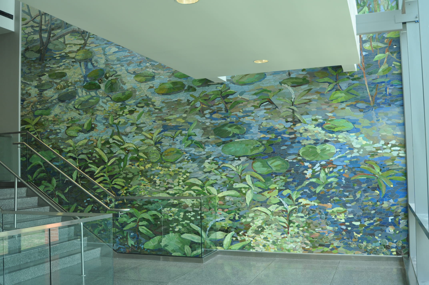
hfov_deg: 53.2
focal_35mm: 36
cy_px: 142
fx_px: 428
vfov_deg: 36.8
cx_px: 214
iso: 200
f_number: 4.5
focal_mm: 24
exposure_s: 1/80
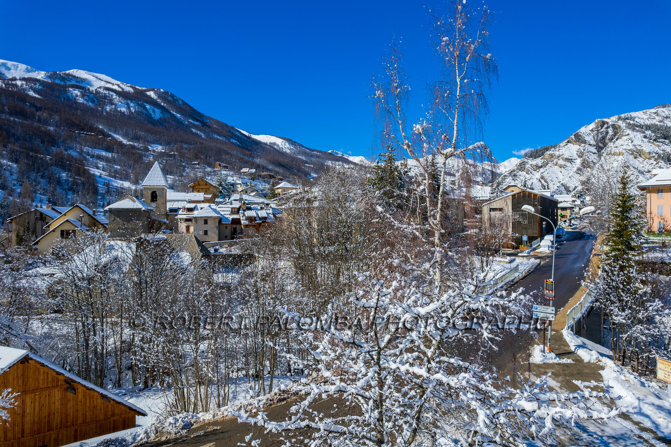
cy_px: 224
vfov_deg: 57.2
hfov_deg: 78.6
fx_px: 410
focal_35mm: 22
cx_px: 336
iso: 100
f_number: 2.8
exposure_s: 1/3200
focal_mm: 8.4
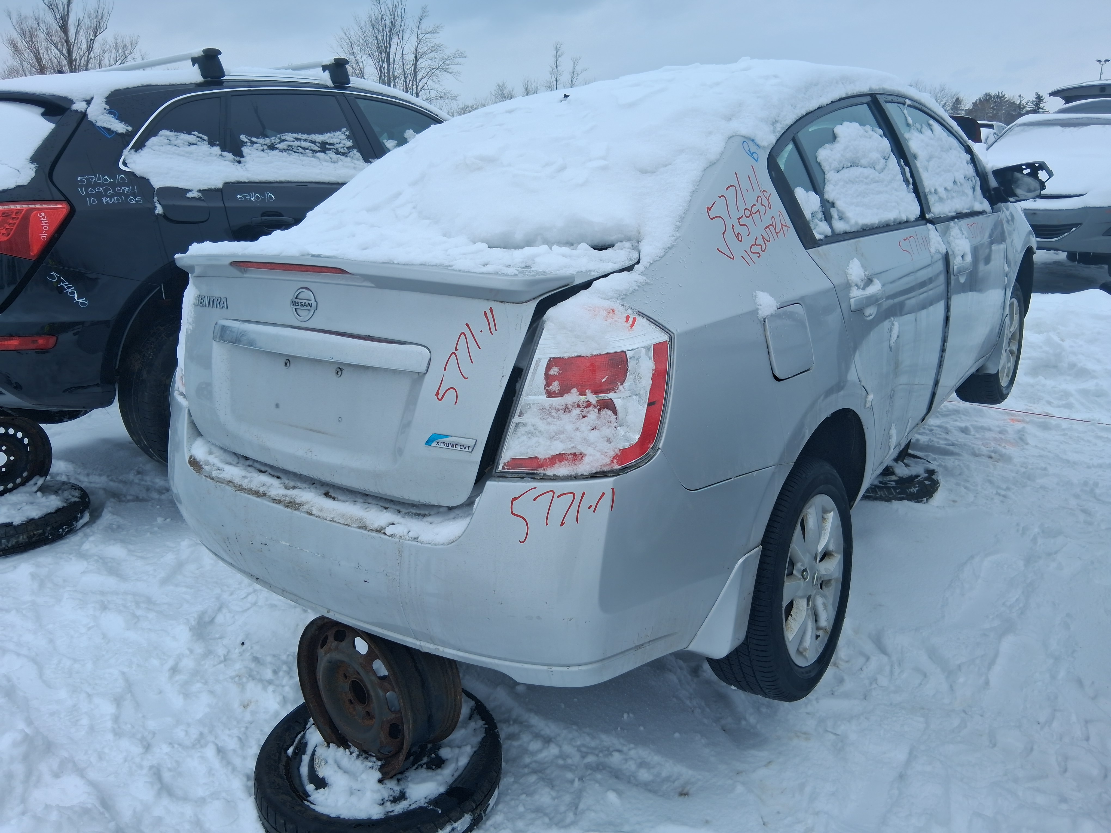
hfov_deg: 67.3
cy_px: 416
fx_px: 834
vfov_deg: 53.1
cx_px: 556
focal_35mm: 26
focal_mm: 3.98
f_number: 1.8
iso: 25
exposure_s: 1/494
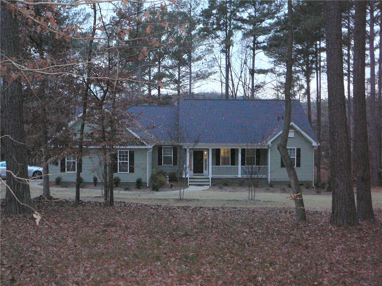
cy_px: 143
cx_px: 191
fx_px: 430
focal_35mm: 39
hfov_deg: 47.9
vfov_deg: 36.8
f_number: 3
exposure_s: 1/30
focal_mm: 5.8
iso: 400
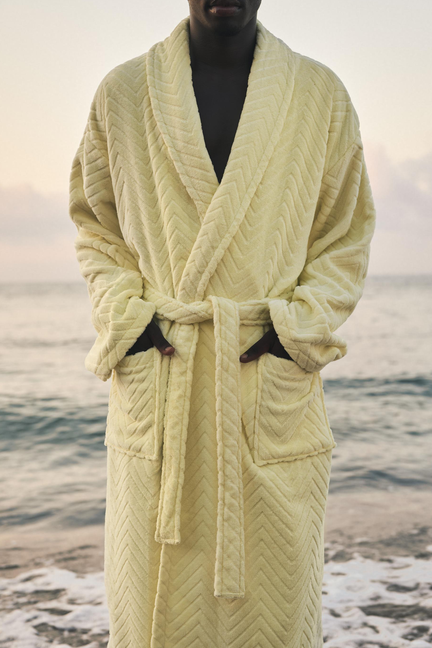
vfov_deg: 33.9
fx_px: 1062
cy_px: 312
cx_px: 226
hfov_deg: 23.0
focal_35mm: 59
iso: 400
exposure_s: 1/200
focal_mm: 56
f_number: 3.5
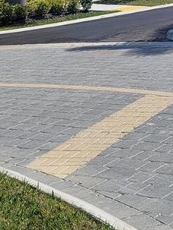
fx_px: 687
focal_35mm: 103
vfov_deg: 17.3
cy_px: -112
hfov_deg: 13.4
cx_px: 274
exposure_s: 1/4820
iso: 40
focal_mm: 5.4
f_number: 1.8
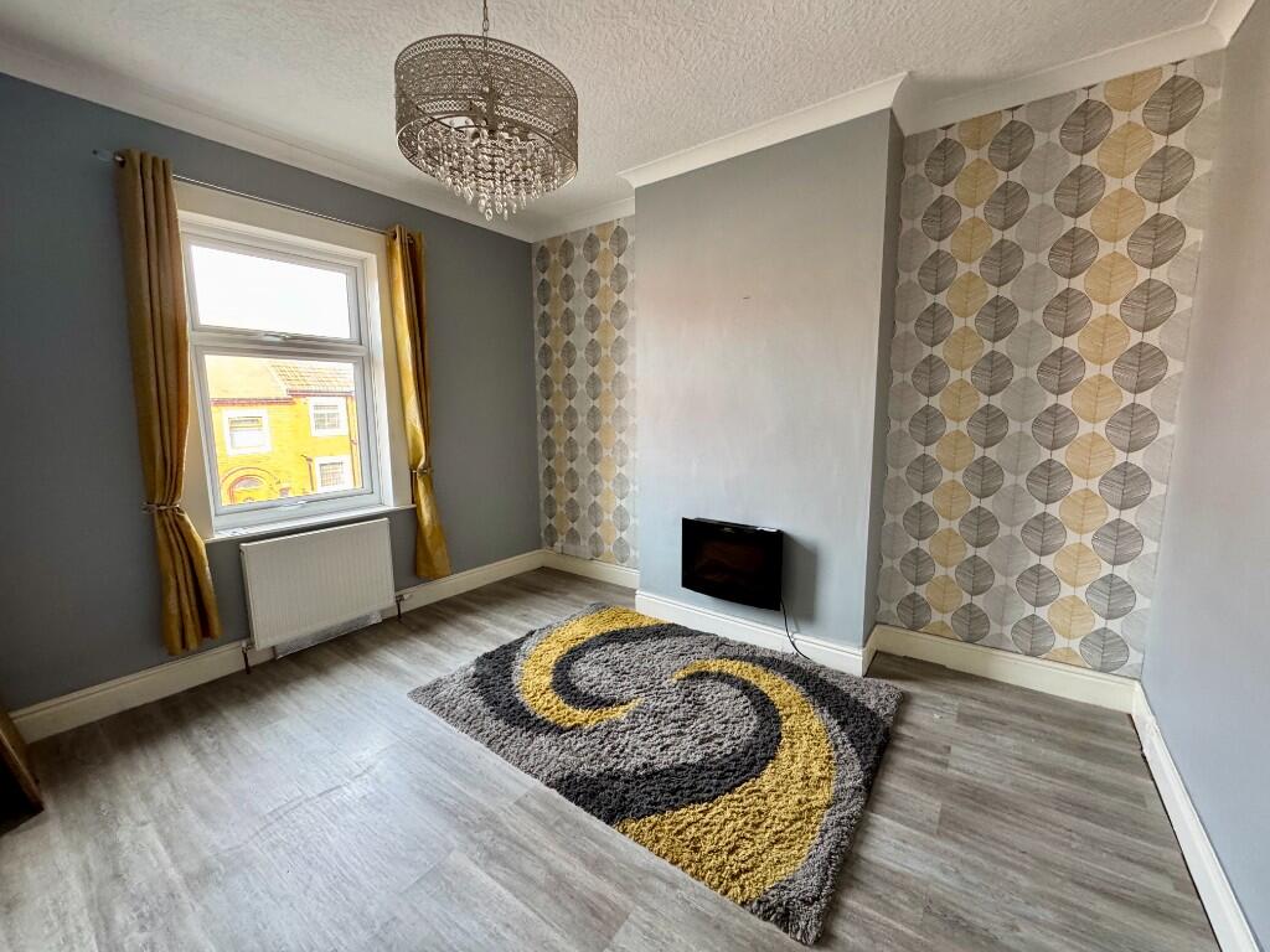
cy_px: 476
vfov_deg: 85.7
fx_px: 514
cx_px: 635
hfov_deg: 102.1
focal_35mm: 14
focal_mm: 2.22
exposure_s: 1/99
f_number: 2.2
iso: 250
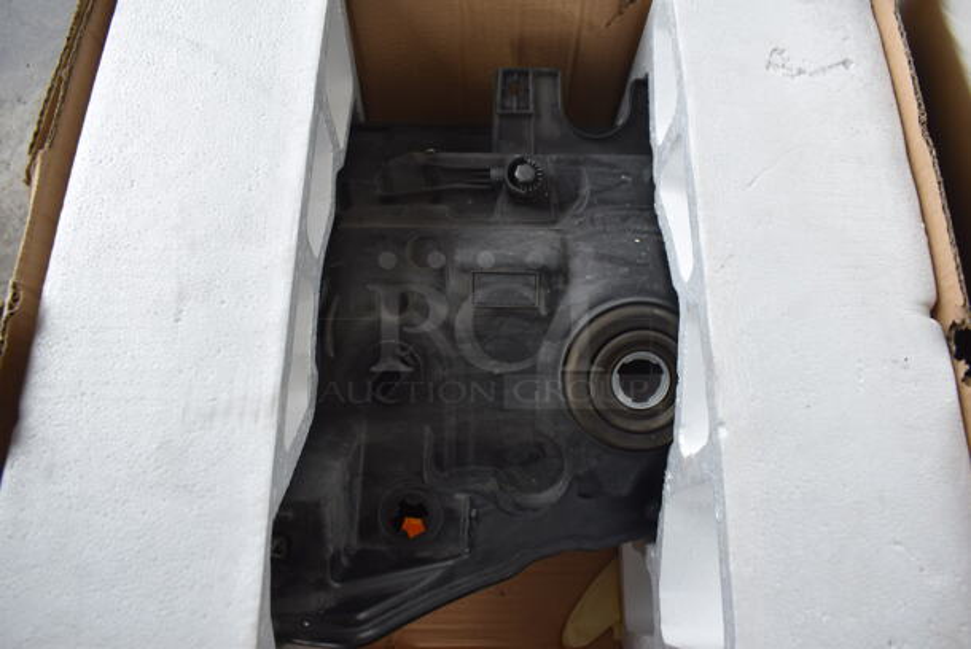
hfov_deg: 67.3
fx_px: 729
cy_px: 324
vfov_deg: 48.0
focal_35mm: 27
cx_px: 486
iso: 250
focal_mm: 18
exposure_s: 1/125
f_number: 5.6
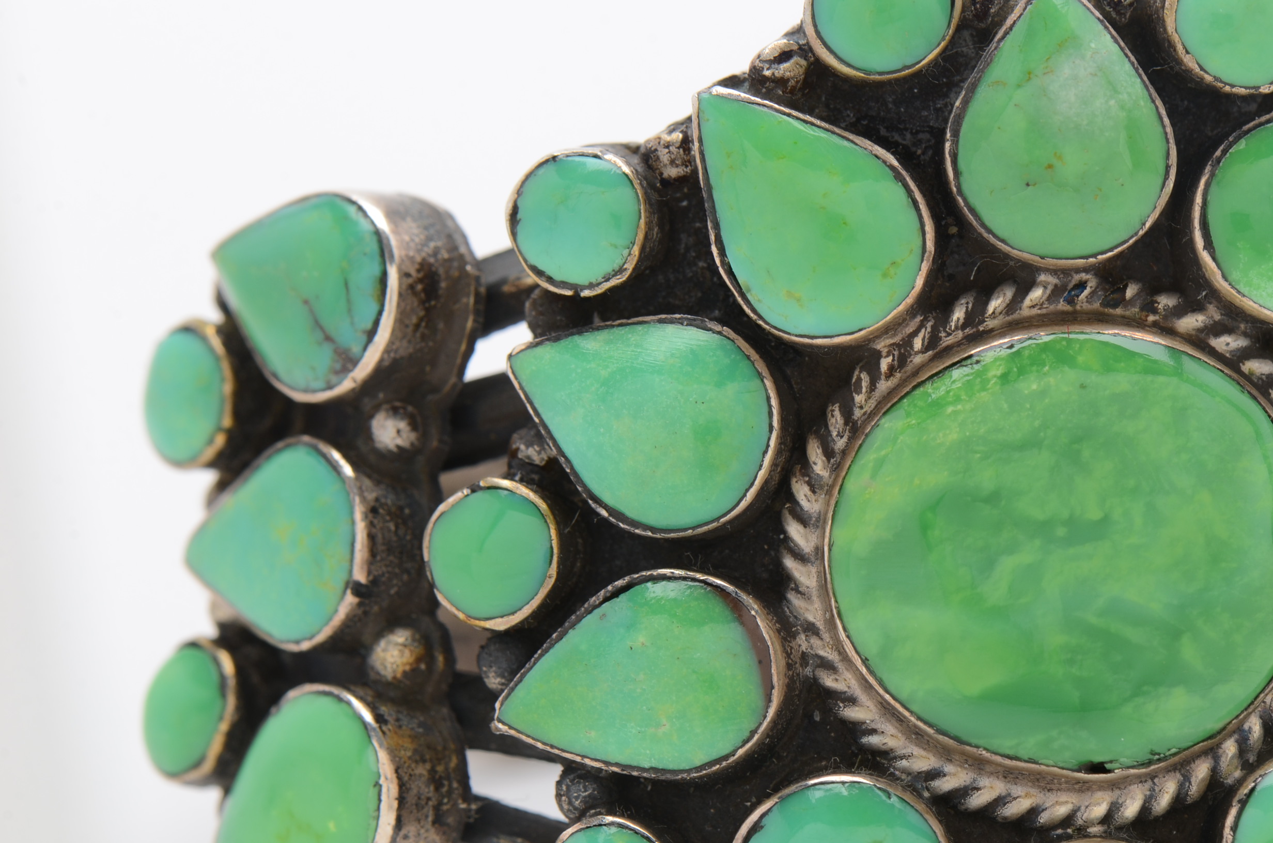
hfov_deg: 16.1
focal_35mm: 128
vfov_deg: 10.7
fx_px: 4499
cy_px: 422
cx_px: 636
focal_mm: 85
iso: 200
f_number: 14
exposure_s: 1/125
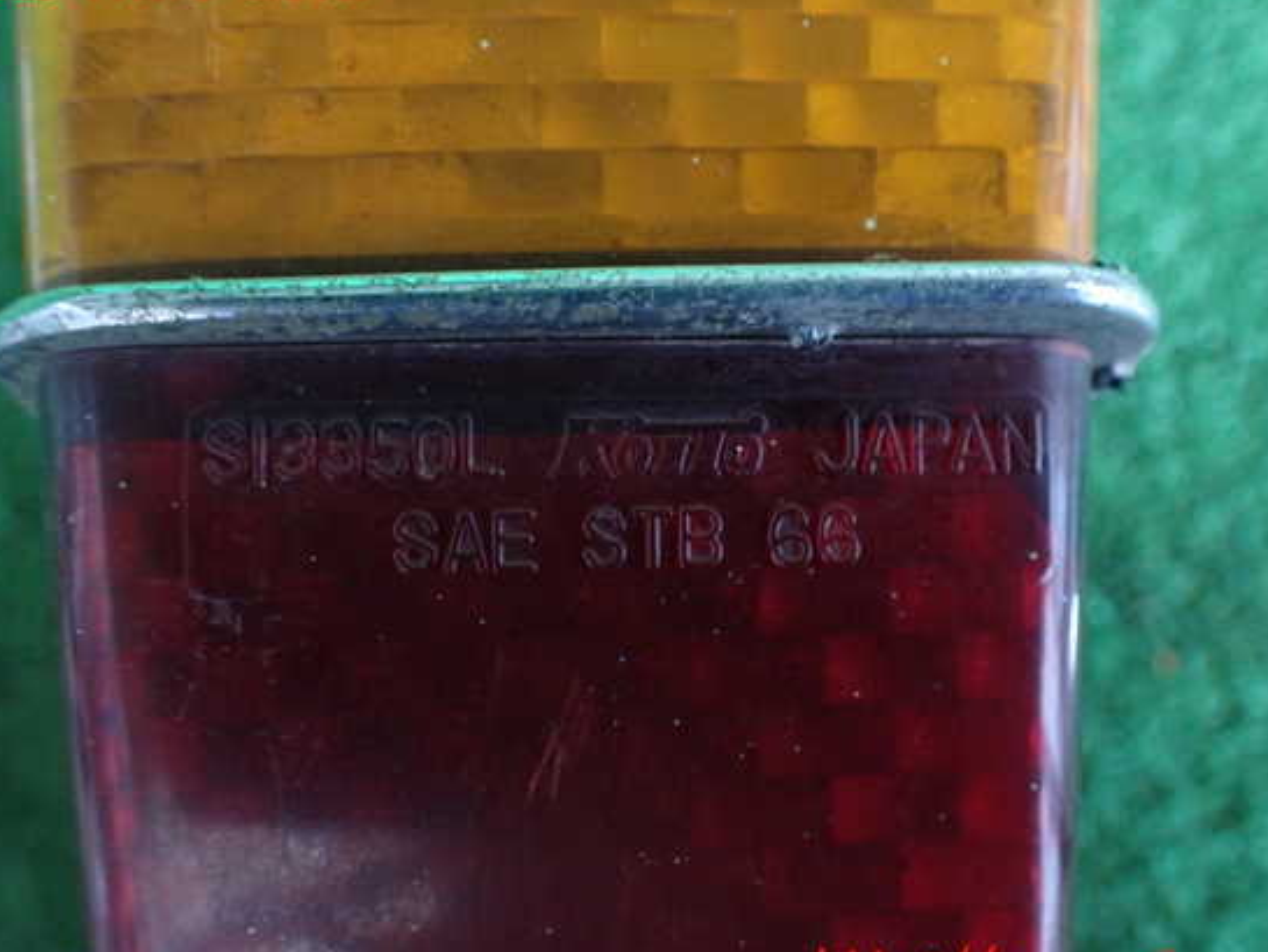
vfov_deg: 43.0
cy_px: 477
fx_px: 1209
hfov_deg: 55.3
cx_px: 644
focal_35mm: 33
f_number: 2.3
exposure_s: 1/50
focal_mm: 5.4
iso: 800
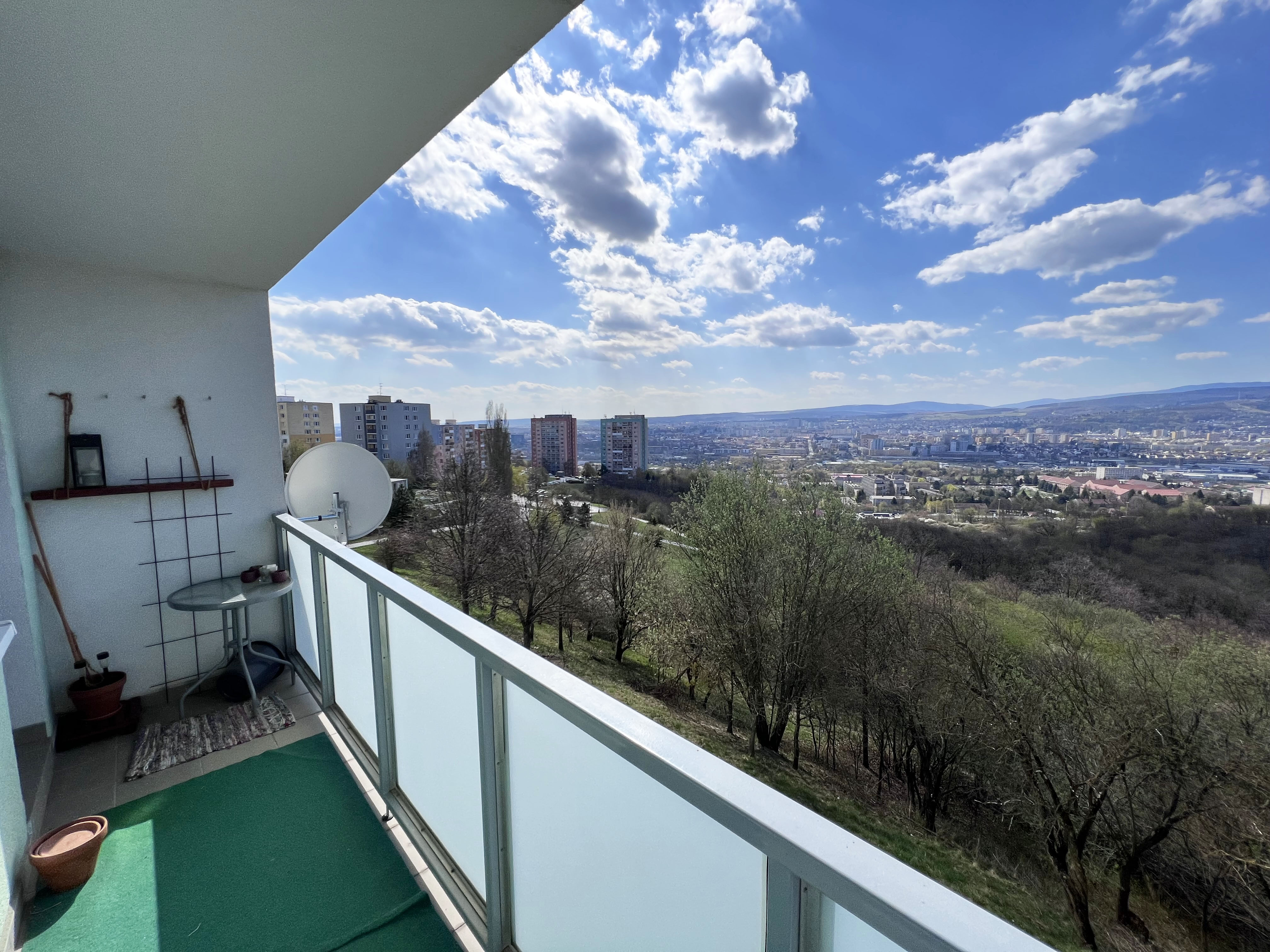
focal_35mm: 13
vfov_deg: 89.9
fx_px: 477
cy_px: 476
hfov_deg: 106.2
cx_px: 635
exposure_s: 1/2801
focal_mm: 1.57
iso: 32
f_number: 1.8
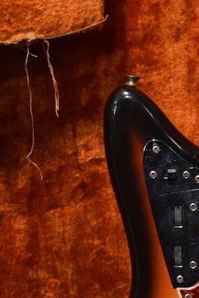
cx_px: 274
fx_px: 1244
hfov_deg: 9.0
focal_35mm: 150
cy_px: 65
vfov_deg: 13.6
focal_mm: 24
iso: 2200
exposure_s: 1/30
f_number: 4
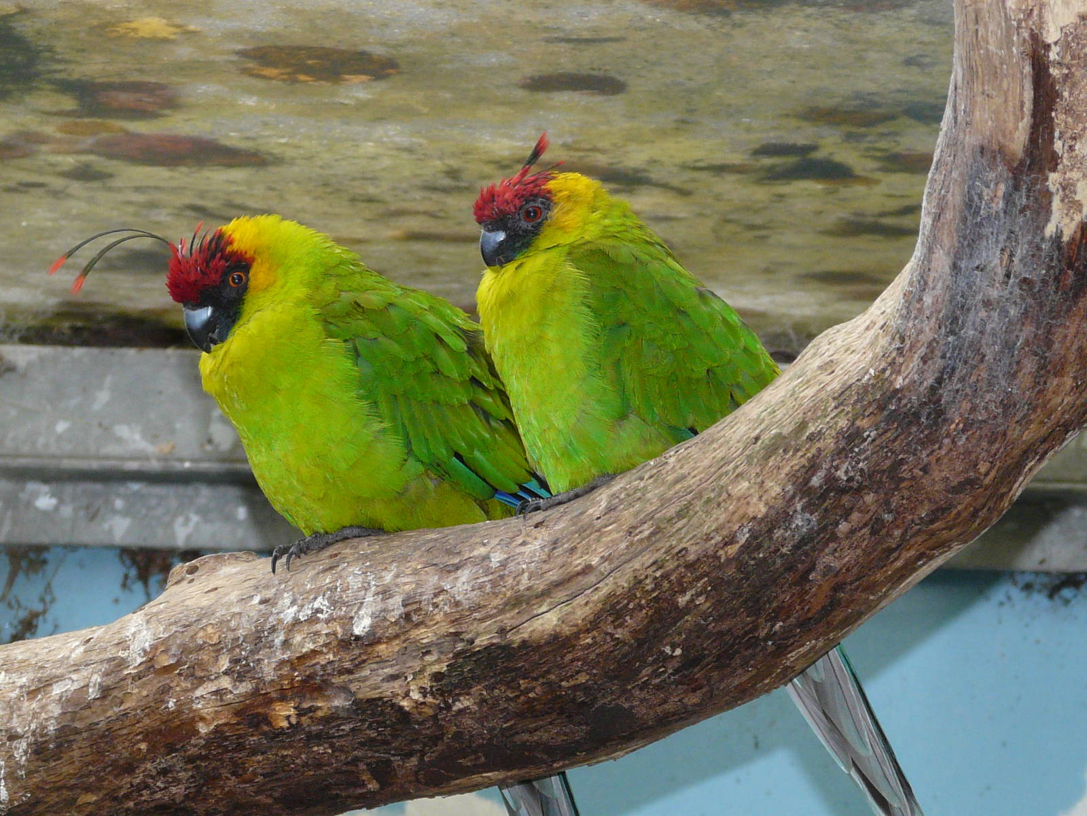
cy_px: 408
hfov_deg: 7.1
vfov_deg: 5.3
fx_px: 8761
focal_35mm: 279
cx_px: 544
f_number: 3.6
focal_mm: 28.8
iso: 160
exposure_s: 1/80
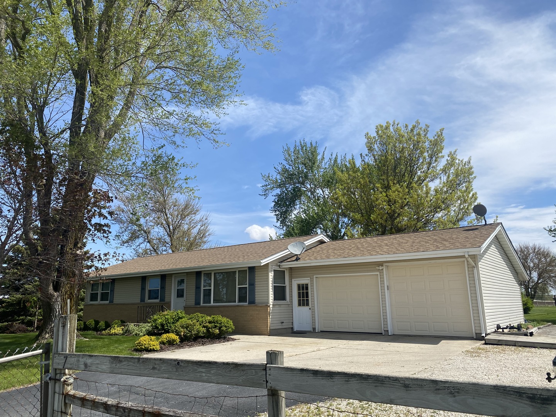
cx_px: 278
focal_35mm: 26
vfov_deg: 53.1
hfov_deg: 67.3
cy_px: 208
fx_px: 418
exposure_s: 1/3401
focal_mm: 4.25
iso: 32
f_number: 1.8
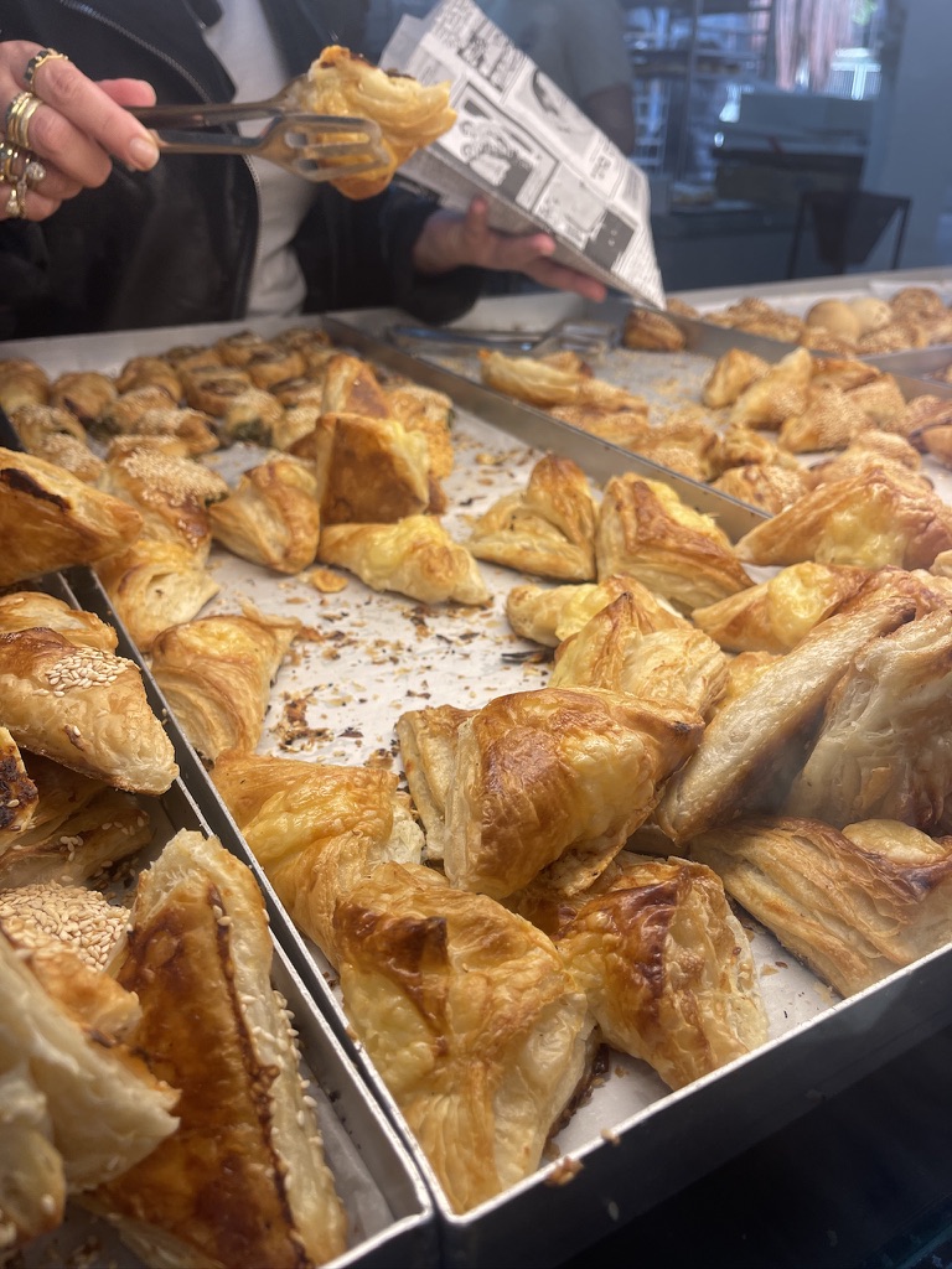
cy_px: 634
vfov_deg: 69.4
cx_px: 476
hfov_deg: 54.9
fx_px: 917
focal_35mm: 25
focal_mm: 5.1
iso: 32
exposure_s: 1/435
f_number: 1.6
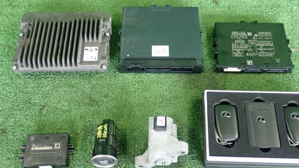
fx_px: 365
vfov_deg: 26.0
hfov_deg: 44.5
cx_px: 164
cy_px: 84
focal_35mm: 46
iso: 800
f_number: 2.7
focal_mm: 6.86
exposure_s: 1/40
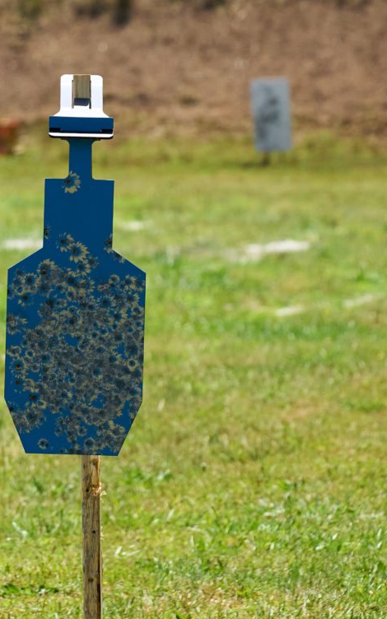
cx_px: -187
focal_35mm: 487
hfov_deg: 2.7
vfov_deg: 4.3
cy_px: 350
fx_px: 8218
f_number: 5.6
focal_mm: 156
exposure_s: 1/2000
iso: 640
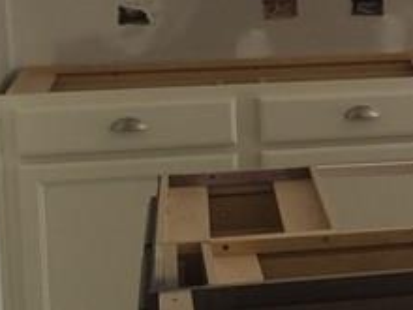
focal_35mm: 135
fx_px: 1611
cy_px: 58
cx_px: 757
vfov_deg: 10.9
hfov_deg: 13.1
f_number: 2.2
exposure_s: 1/120
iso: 32
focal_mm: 4.15
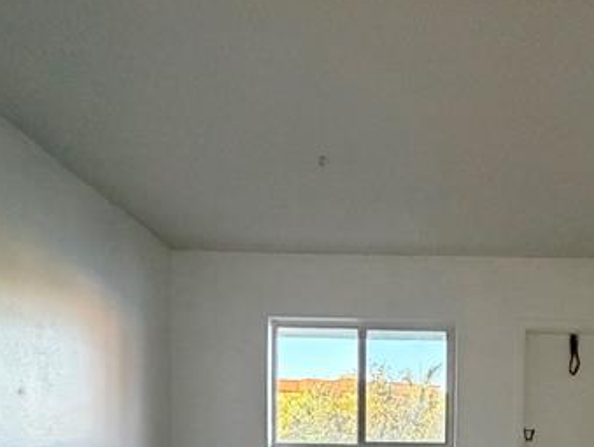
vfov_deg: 37.8
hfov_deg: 53.0
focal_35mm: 33
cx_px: 442
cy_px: 459
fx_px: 567
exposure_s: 1/60
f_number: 2.2
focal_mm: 2.22
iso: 500
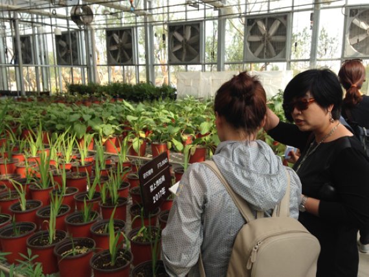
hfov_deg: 55.4
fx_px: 352
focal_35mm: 33
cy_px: 138
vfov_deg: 42.9
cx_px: 184
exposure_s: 1/278
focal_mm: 4.12
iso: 50
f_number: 2.4
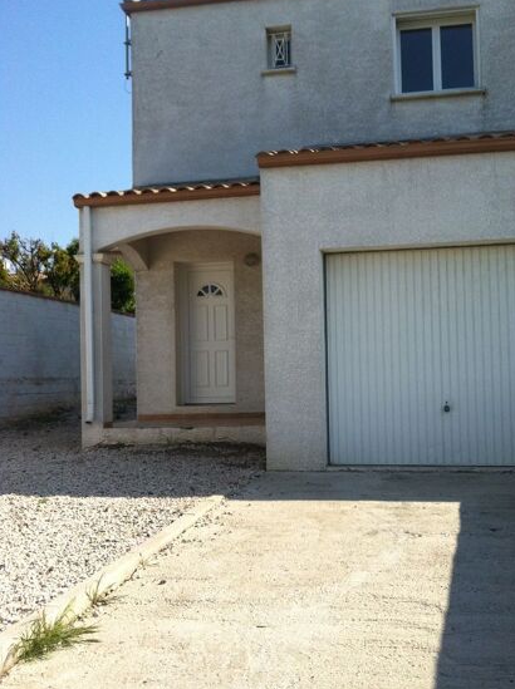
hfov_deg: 35.0
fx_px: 816
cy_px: 353
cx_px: 299
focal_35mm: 41
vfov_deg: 45.8
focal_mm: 3.85
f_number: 2.8
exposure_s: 1/1508
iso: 80
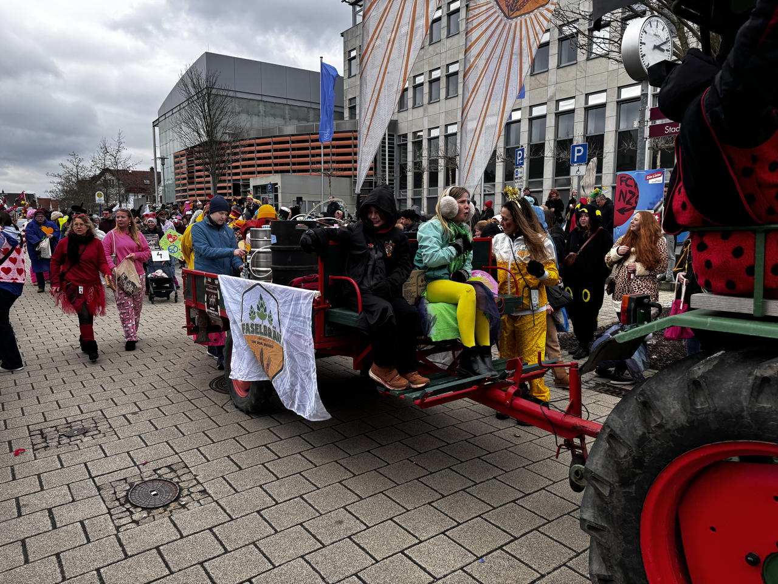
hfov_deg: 71.6
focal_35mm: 24
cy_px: 292
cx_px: 389
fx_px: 539
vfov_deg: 56.8
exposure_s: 1/356
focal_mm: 6.76
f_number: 1.78
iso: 80
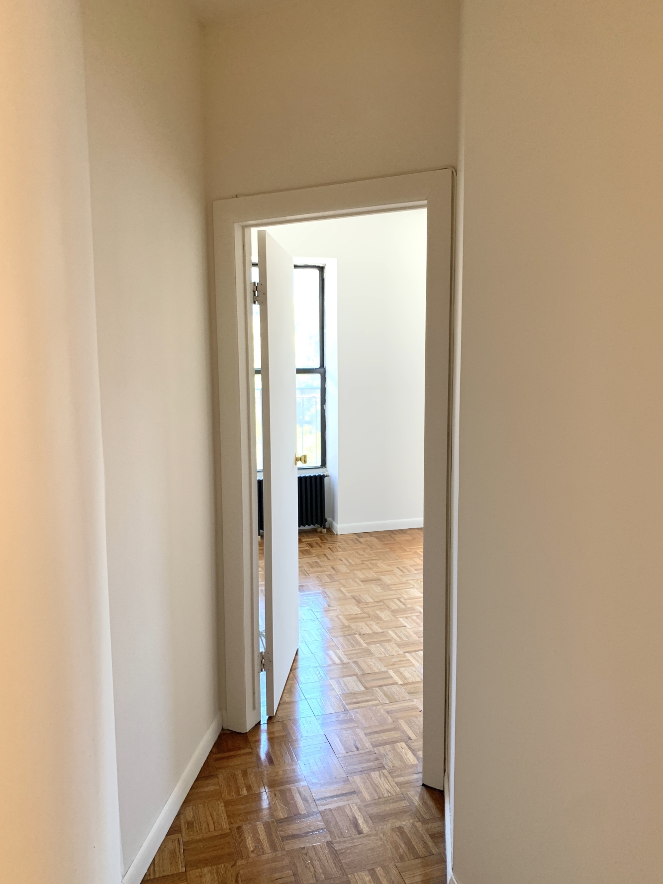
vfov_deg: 67.3
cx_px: 332
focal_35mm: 26
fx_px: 664
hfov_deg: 53.1
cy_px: 442
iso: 125
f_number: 1.8
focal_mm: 4.25
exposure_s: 1/60
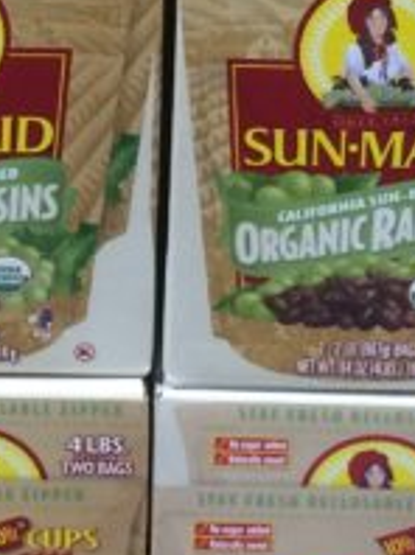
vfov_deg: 13.1
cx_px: 50
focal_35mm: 150
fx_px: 2403
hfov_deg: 9.8
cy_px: 143
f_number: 2.2
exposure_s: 1/30
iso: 100
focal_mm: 4.15
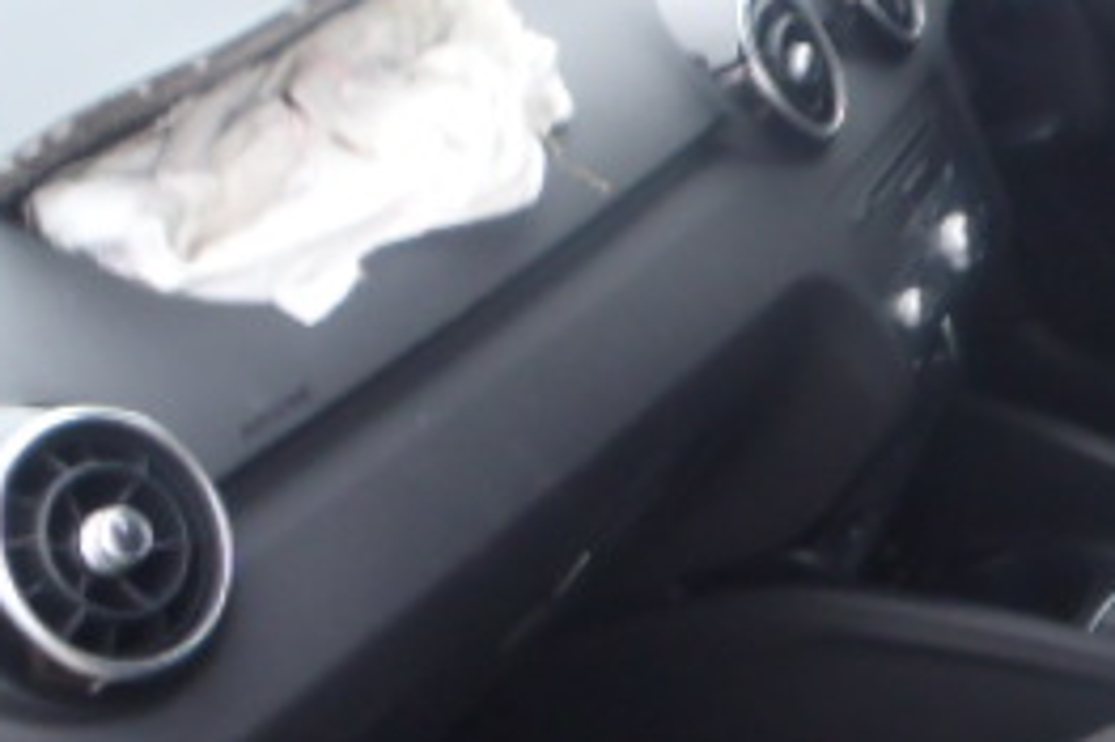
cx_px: 1229
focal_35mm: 71
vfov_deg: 19.2
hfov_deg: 26.2
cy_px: 360
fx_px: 2198
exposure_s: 1/5
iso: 200
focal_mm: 5
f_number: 3.5
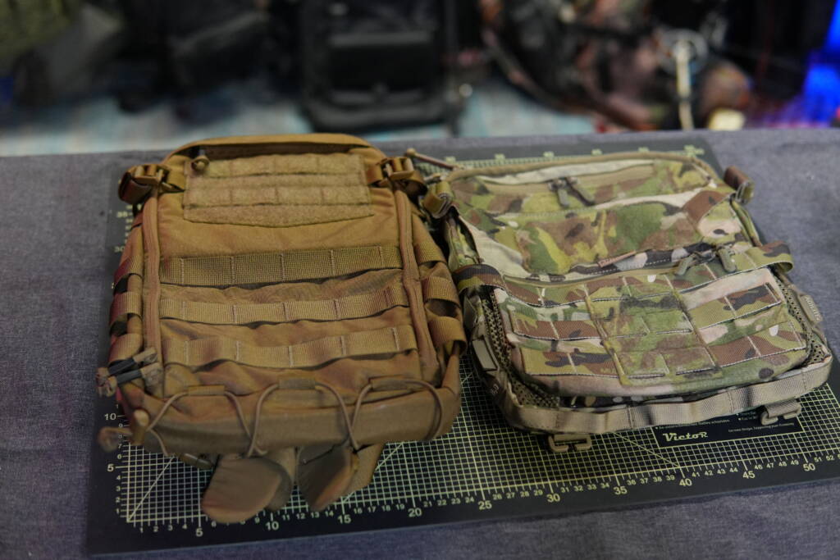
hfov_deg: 43.6
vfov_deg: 29.9
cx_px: 420
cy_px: 280
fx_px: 1050
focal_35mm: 45
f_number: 2
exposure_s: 1/160
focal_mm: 30
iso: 1600
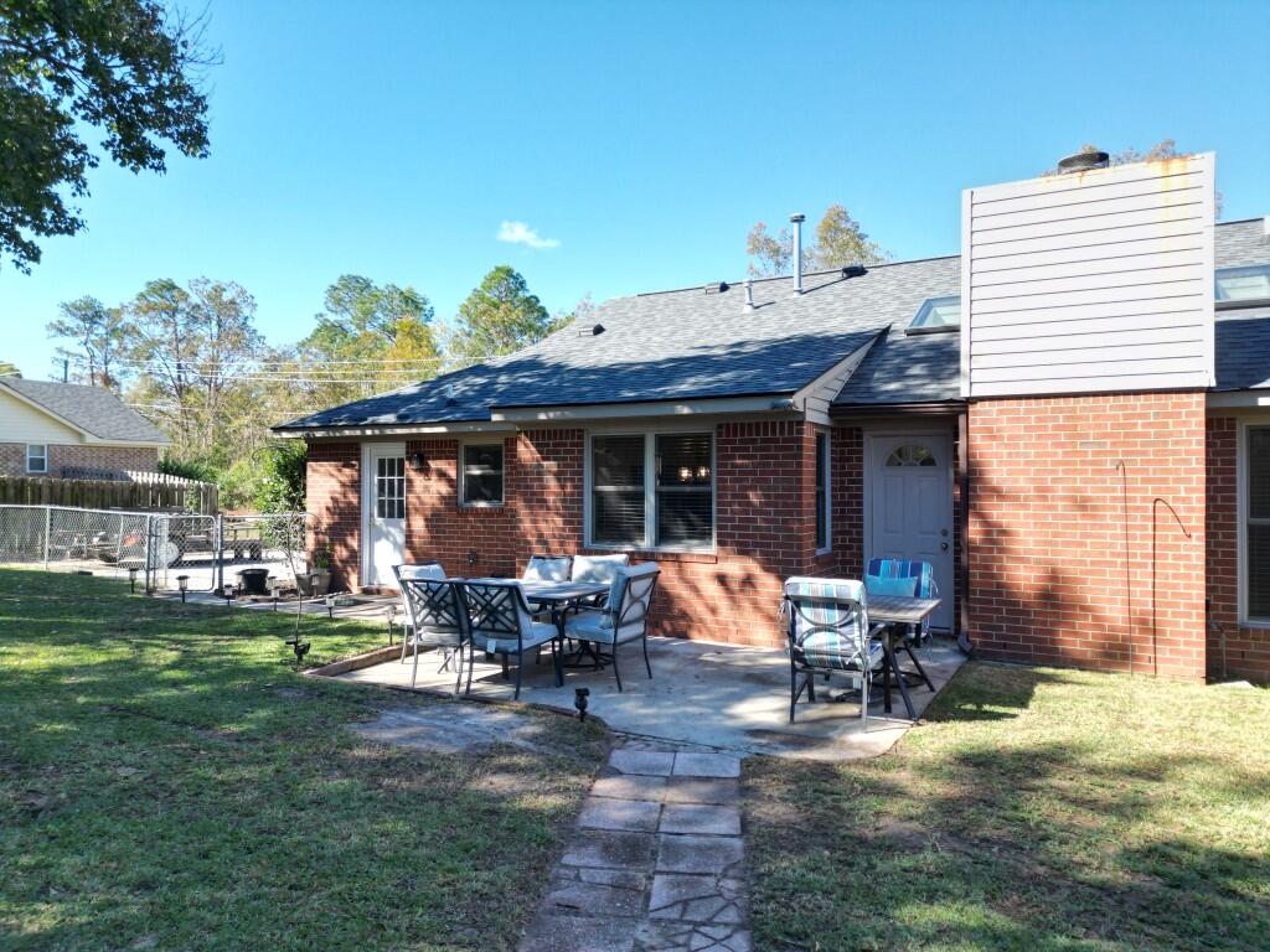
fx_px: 881
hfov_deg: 71.6
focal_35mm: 24
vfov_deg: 56.8
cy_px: 476
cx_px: 635
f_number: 1.7
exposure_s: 1/725
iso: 100
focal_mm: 6.72
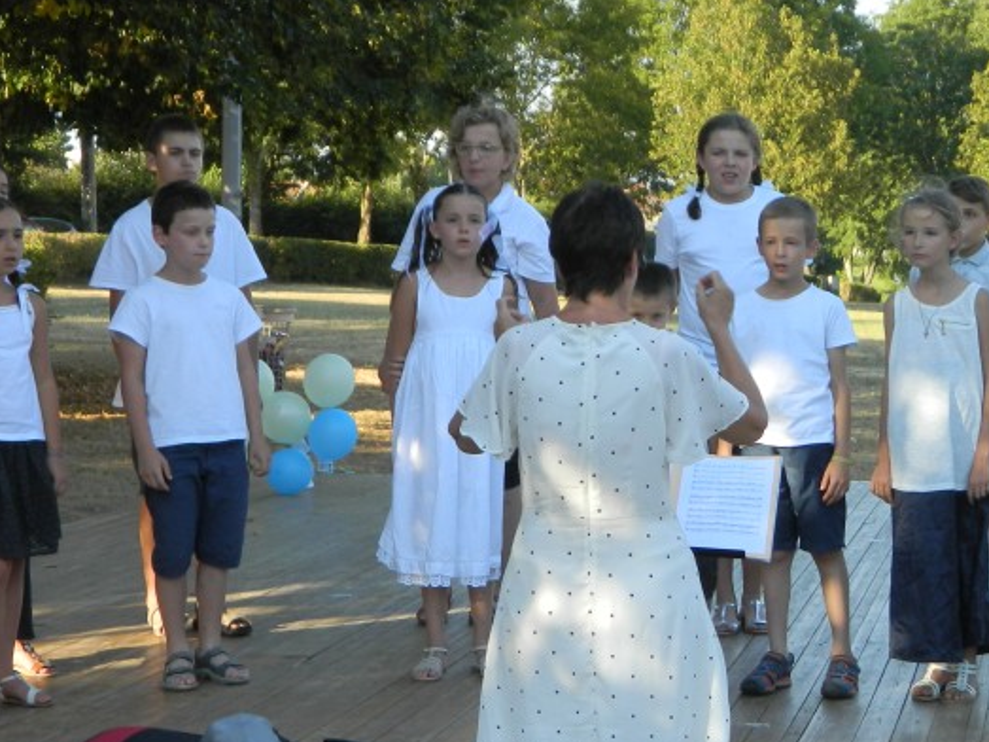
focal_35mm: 92
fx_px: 2628
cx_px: 753
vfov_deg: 16.1
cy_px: 422
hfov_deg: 21.1
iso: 80
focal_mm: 8.4
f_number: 3.6
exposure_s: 1/200
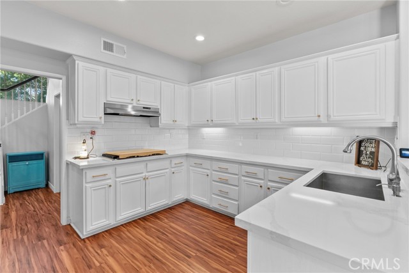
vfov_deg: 73.8
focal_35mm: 16
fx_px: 182
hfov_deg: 96.7
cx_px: 204
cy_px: 136
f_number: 8
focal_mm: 16
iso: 1600
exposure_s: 1/8
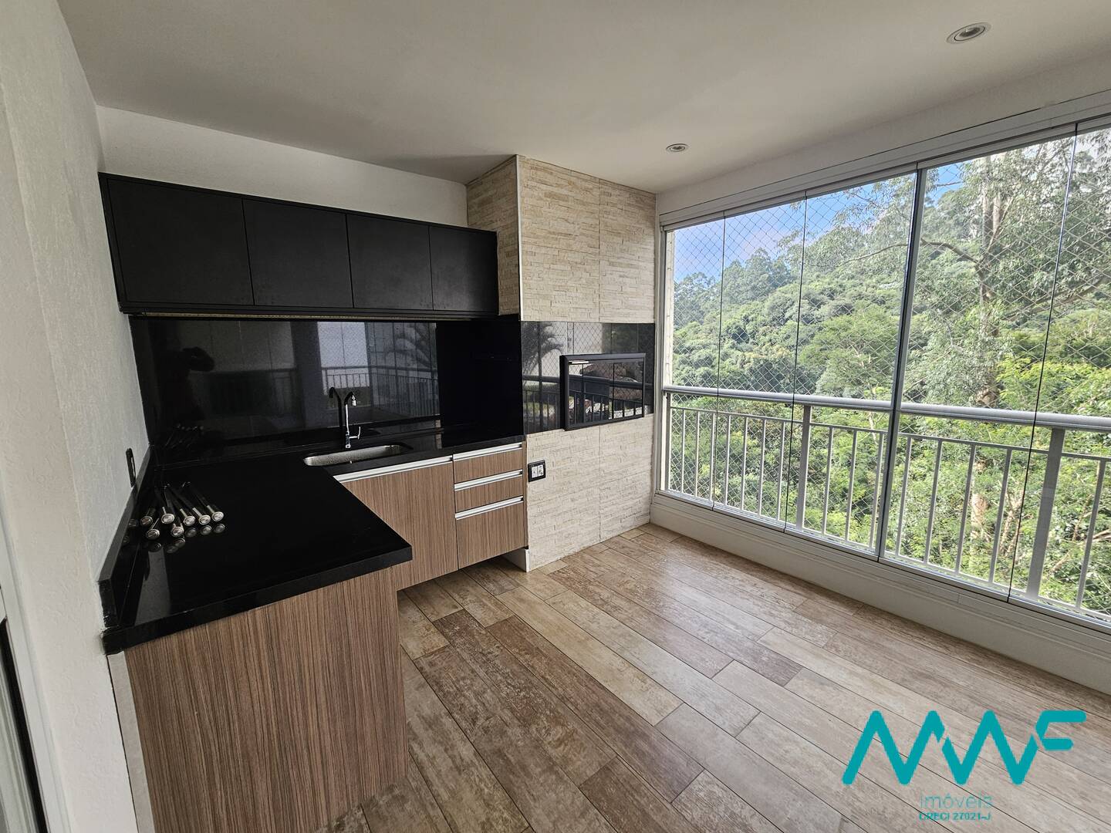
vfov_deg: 89.9
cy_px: 416
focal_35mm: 13
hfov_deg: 106.2
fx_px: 417
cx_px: 556
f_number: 2.2
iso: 50
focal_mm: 2.2
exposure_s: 1/120
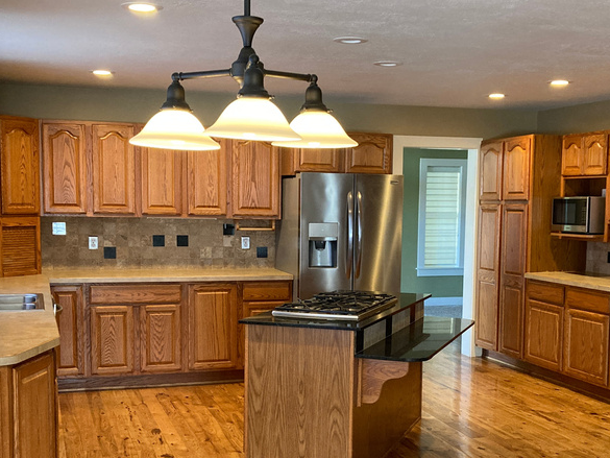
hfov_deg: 38.9
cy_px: 291
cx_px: 338
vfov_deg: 29.5
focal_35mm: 49
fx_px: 864
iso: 250
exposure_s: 1/60
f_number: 1.8
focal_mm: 3.99
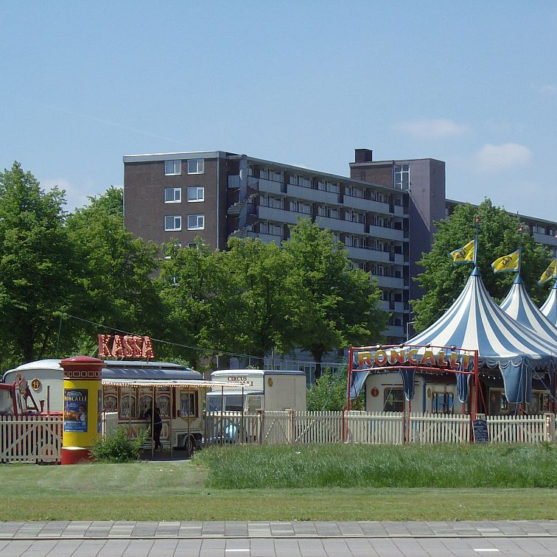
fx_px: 2348
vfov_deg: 13.5
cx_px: 336
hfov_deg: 13.5
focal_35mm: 129
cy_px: 278
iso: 100
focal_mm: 18
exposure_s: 1/328
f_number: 7.8
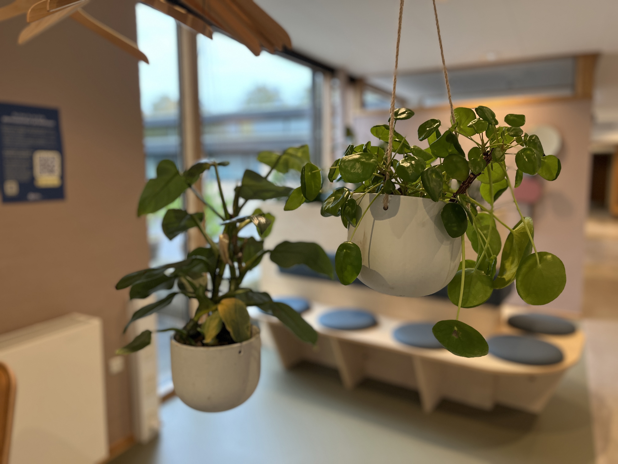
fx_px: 464
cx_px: 309
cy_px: 232
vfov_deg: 53.1
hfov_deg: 67.3
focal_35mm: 26
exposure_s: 1/100
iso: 125
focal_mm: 5.1
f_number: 1.6
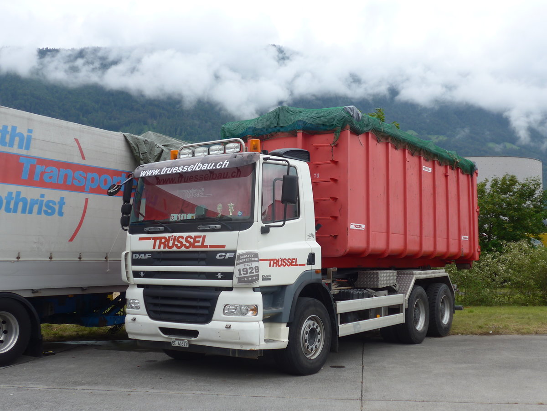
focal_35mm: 41
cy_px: 206
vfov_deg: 35.1
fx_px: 648
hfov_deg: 45.8
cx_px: 274
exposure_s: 1/640
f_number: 2.8
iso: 80
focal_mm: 8.4
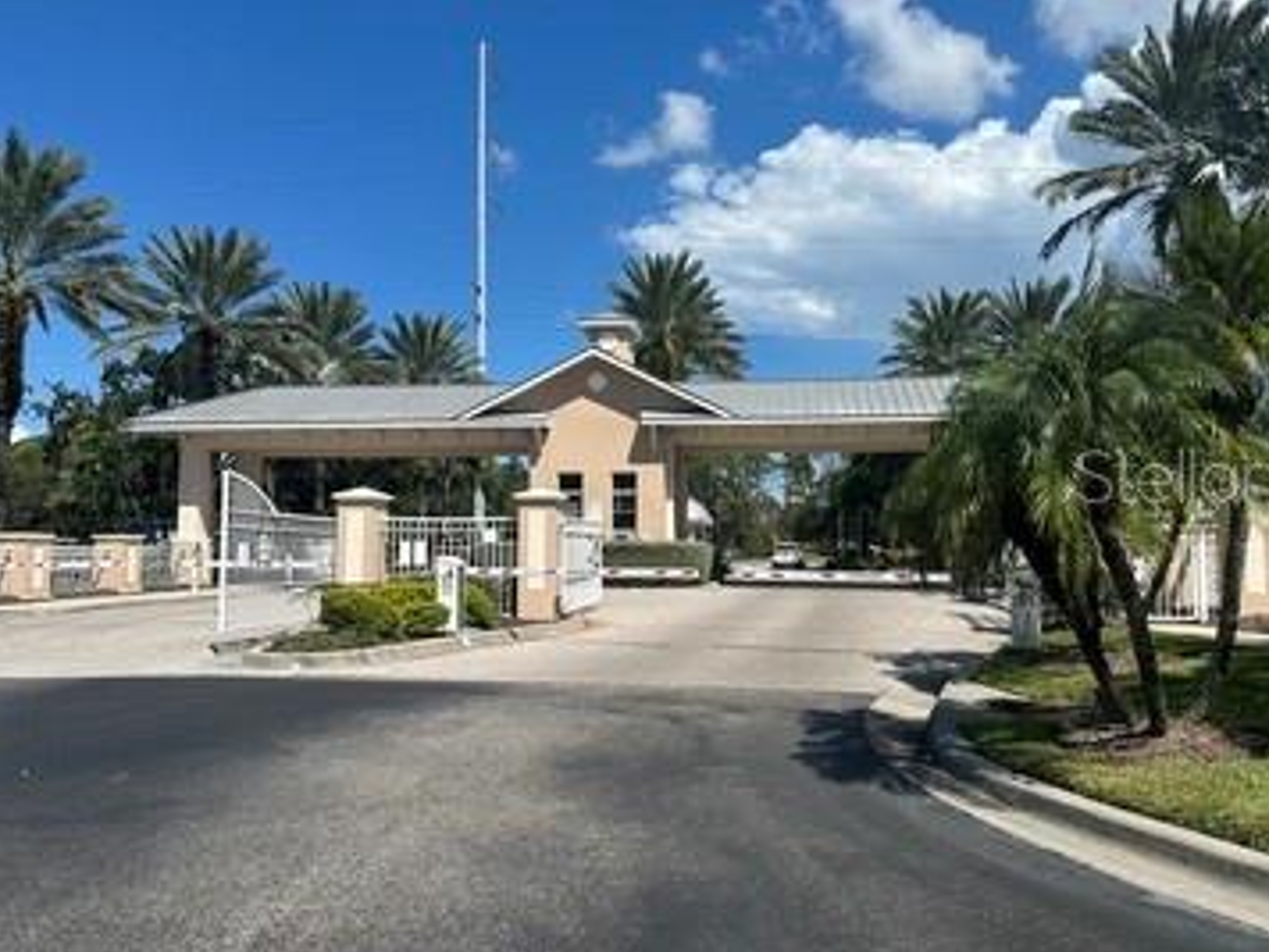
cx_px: 699
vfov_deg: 51.4
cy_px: 474
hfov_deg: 65.2
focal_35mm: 27
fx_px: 990
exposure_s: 1/6623
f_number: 1.78
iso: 80
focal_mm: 6.86
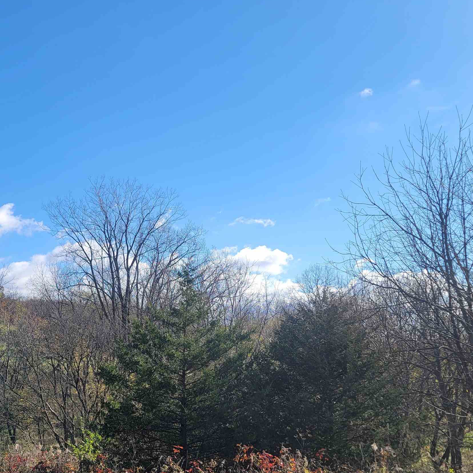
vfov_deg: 40.6
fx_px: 634
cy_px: 302
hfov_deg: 40.4
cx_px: 155
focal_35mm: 41
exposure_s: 1/890
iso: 20
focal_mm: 7
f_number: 1.8
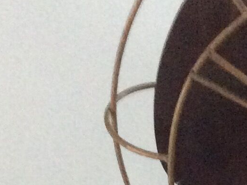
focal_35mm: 160
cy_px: 368
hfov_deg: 12.2
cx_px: 250
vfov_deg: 8.8
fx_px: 1140
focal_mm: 3.3
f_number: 2.4
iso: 320
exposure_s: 1/17
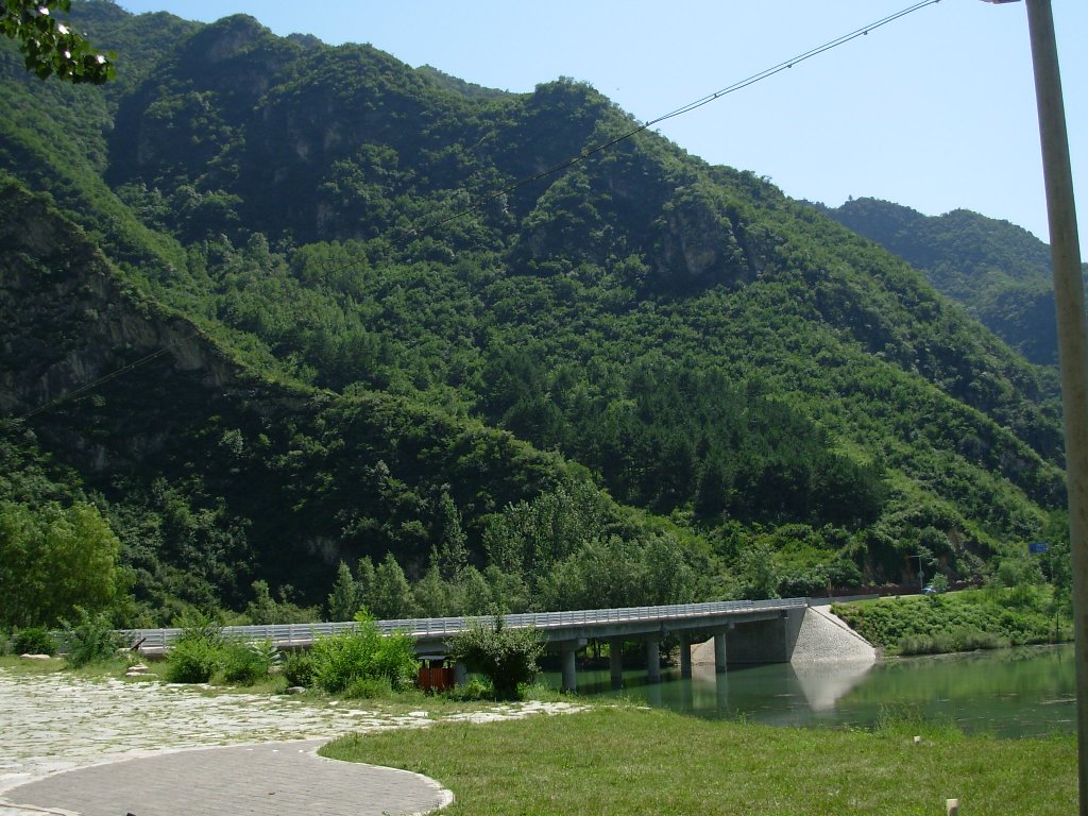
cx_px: 544
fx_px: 1194
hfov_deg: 49.0
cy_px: 408
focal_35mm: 38
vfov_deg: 37.7
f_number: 2.9
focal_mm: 6.3
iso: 50
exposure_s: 1/886
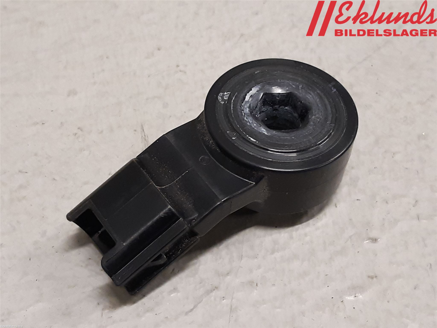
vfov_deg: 53.1
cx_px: 218
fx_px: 328
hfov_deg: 67.3
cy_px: 164
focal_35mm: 26
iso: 160
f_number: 1.7
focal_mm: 3.93
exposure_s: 1/50
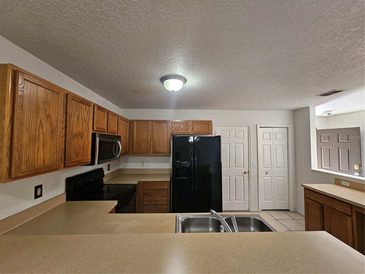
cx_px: 182
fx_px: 137
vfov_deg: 89.9
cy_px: 137
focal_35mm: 13
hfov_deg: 106.2
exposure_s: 1/30
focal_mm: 2.2
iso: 320
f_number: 2.2
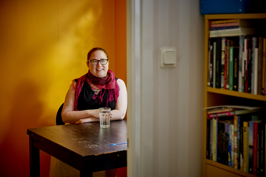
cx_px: 133
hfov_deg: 30.1
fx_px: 495
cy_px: 88
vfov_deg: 20.3
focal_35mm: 67
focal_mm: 67
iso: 1600
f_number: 4
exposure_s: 1/100
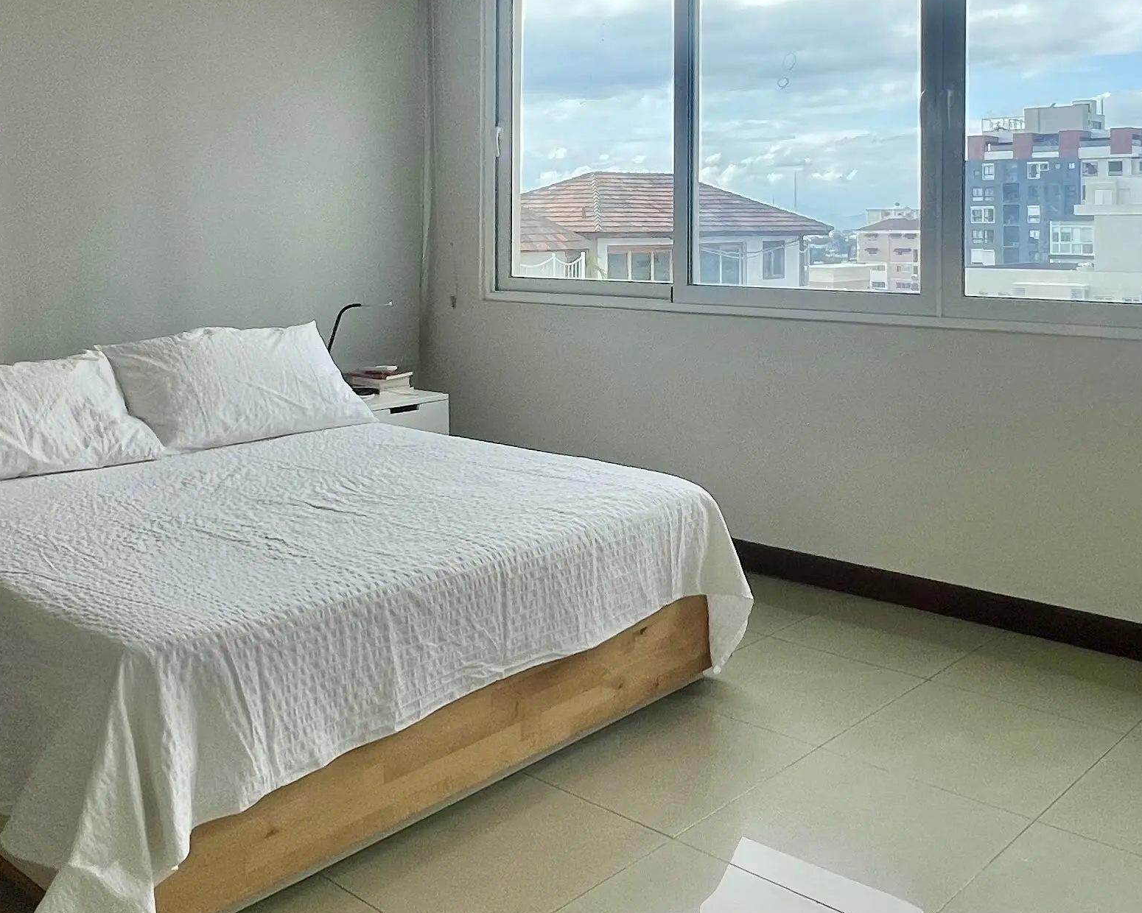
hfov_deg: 53.9
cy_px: 221
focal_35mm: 33
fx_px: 1115
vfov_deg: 43.0
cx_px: 675
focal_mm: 1.57
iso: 32
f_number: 1.8
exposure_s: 1/407
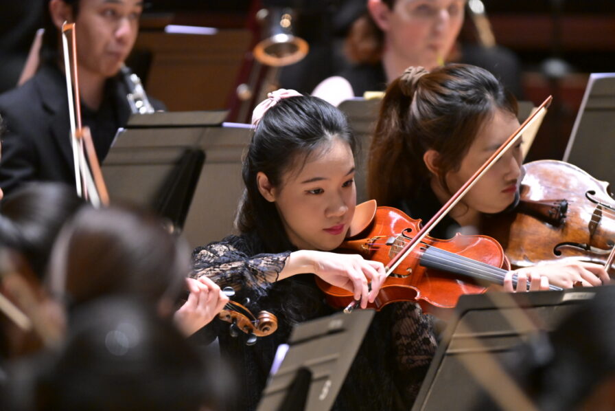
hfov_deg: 3.4
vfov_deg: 2.3
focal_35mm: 600
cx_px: 308
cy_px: 206
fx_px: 10253
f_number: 6.3
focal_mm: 600
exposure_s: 1/160
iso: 6400
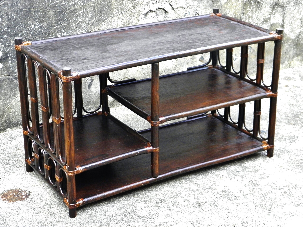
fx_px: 595
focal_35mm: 68
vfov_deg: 21.6
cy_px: 114
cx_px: 152
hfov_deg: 28.6
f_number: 4.3
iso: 200
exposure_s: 1/40
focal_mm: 12.2
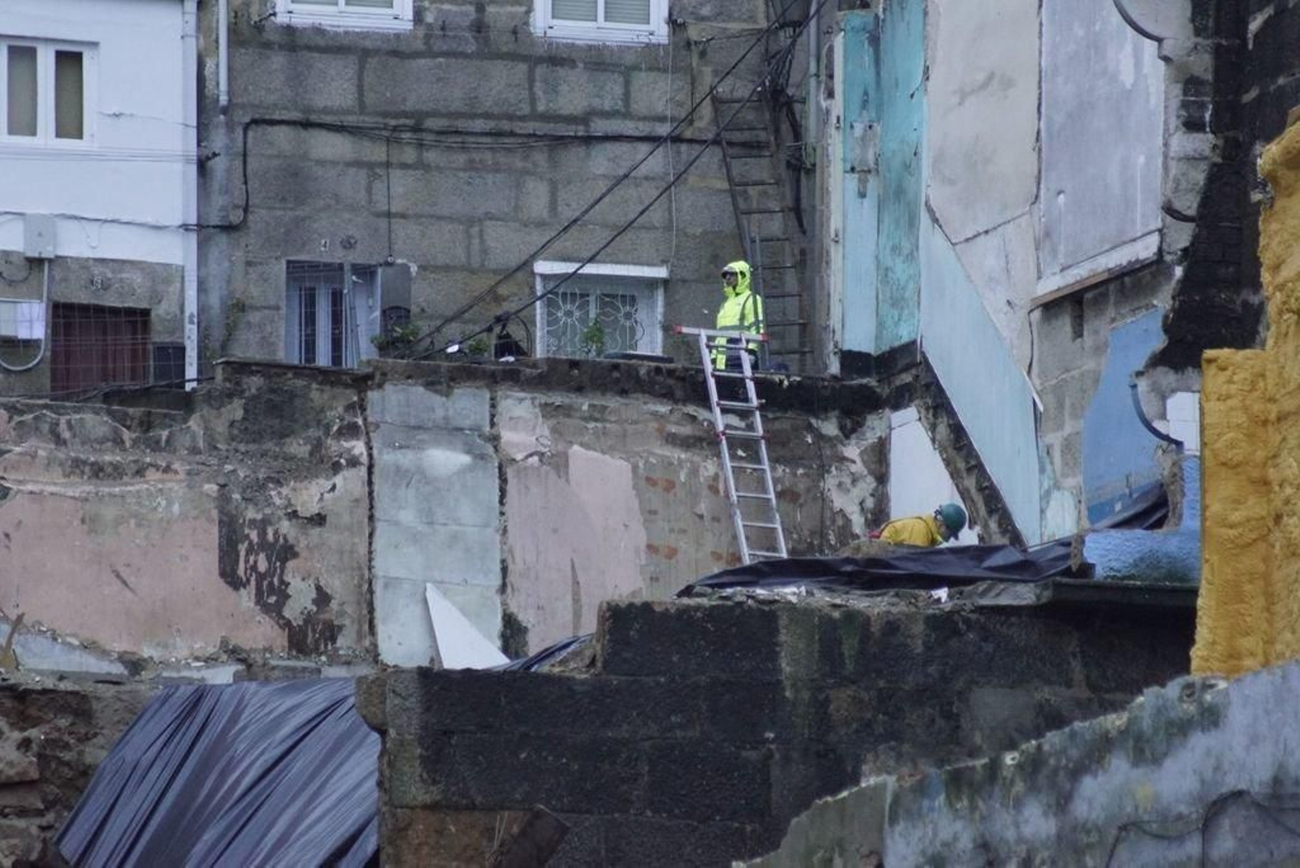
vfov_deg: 5.7
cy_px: 434
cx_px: 650
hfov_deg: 8.6
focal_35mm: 240
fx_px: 8672
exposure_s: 1/250
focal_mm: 160
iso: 3200
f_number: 5.6
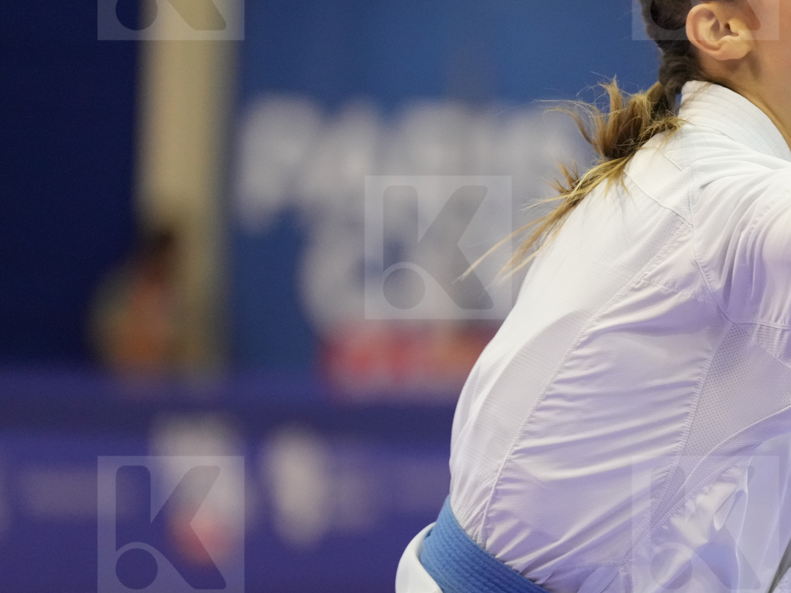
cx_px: 706
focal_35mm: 322
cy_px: 248
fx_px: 7358
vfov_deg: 4.6
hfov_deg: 6.1
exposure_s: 1/1000
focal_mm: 164
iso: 4000
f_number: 2.8
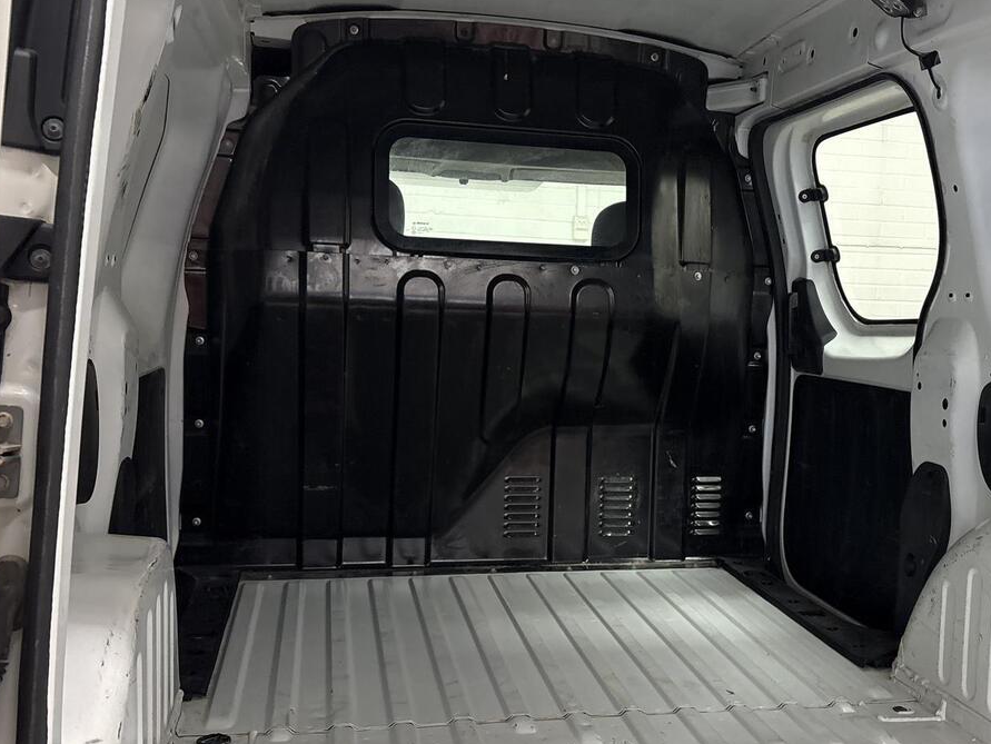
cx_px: 628
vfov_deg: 34.4
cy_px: 397
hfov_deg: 44.4
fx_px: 1203
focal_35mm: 42
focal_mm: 5.96
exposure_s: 1/50
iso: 200
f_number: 1.6
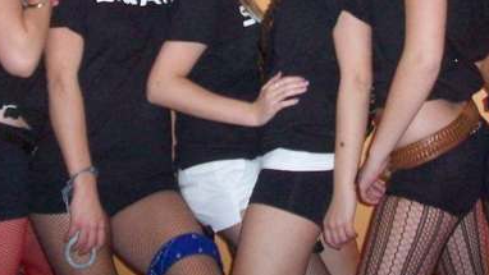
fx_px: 986
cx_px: 264
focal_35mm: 76
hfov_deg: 27.9
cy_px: -26
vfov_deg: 15.5
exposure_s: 1/128
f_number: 2.8
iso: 400
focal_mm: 6.2
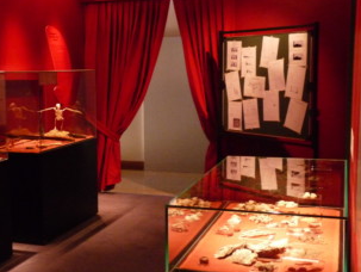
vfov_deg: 25.3
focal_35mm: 58
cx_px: 124
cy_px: 137
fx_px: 606
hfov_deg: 32.9
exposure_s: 1/13
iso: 800
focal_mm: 7.8
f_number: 3
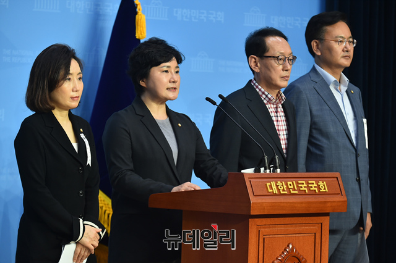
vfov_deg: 7.0
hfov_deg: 10.6
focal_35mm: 195
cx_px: 198
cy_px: 132
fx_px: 2144
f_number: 5.3
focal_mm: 195
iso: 1600
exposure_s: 1/250
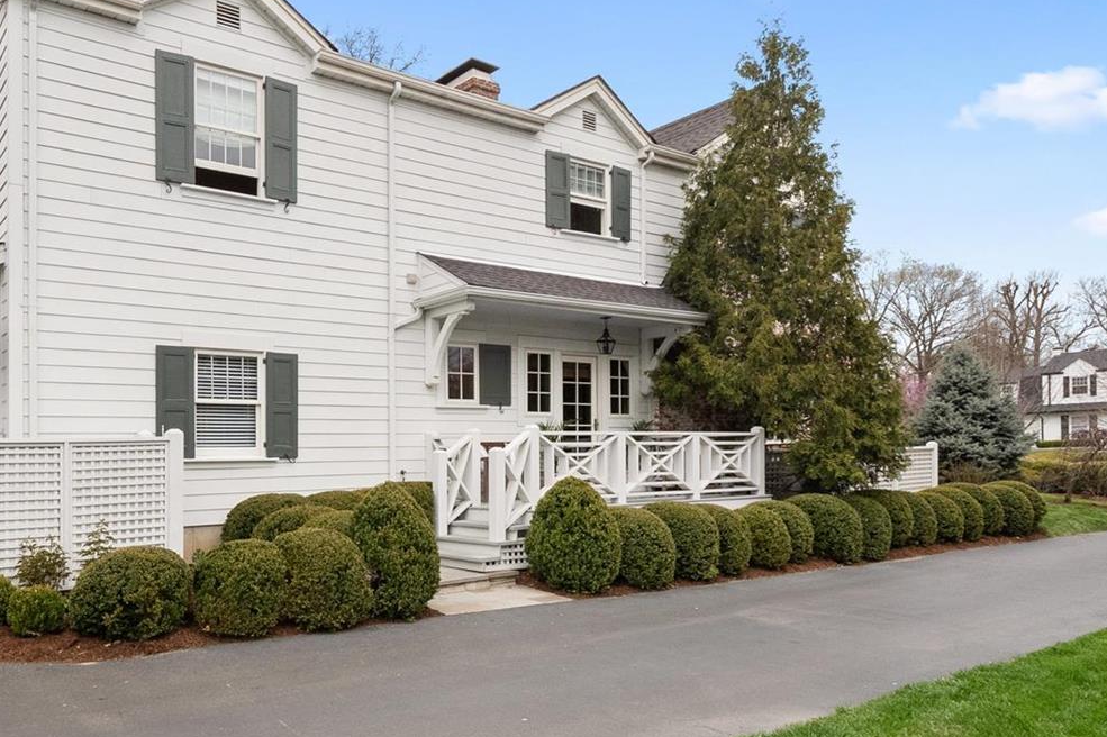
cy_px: 461
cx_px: 387
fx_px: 799
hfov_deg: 67.8
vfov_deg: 49.0
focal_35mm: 26
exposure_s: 1/250
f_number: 8
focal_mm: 8
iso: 400
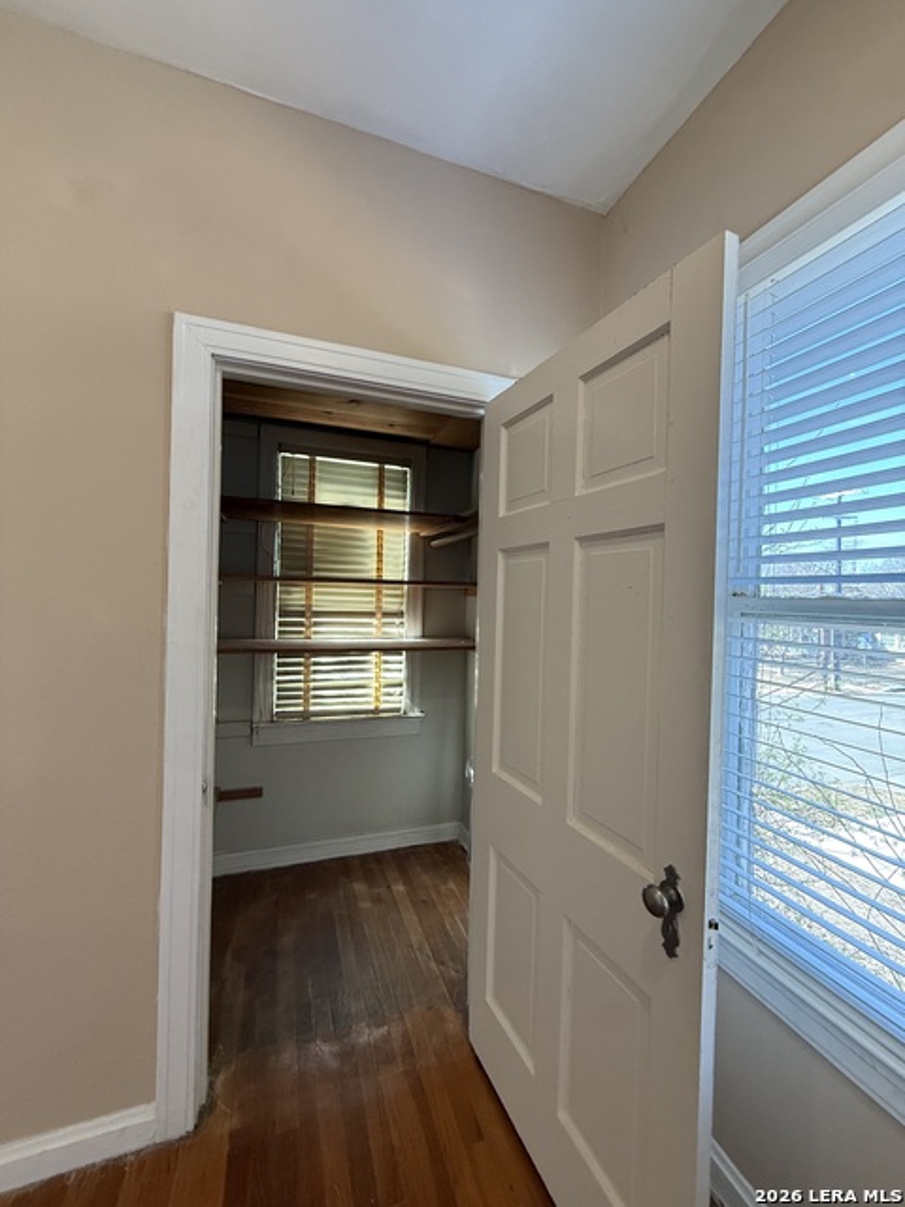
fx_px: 488
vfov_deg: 102.1
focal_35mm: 14
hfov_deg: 85.7
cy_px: 604
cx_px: 452
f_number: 2.2
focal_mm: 2.22
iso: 200
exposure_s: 1/120
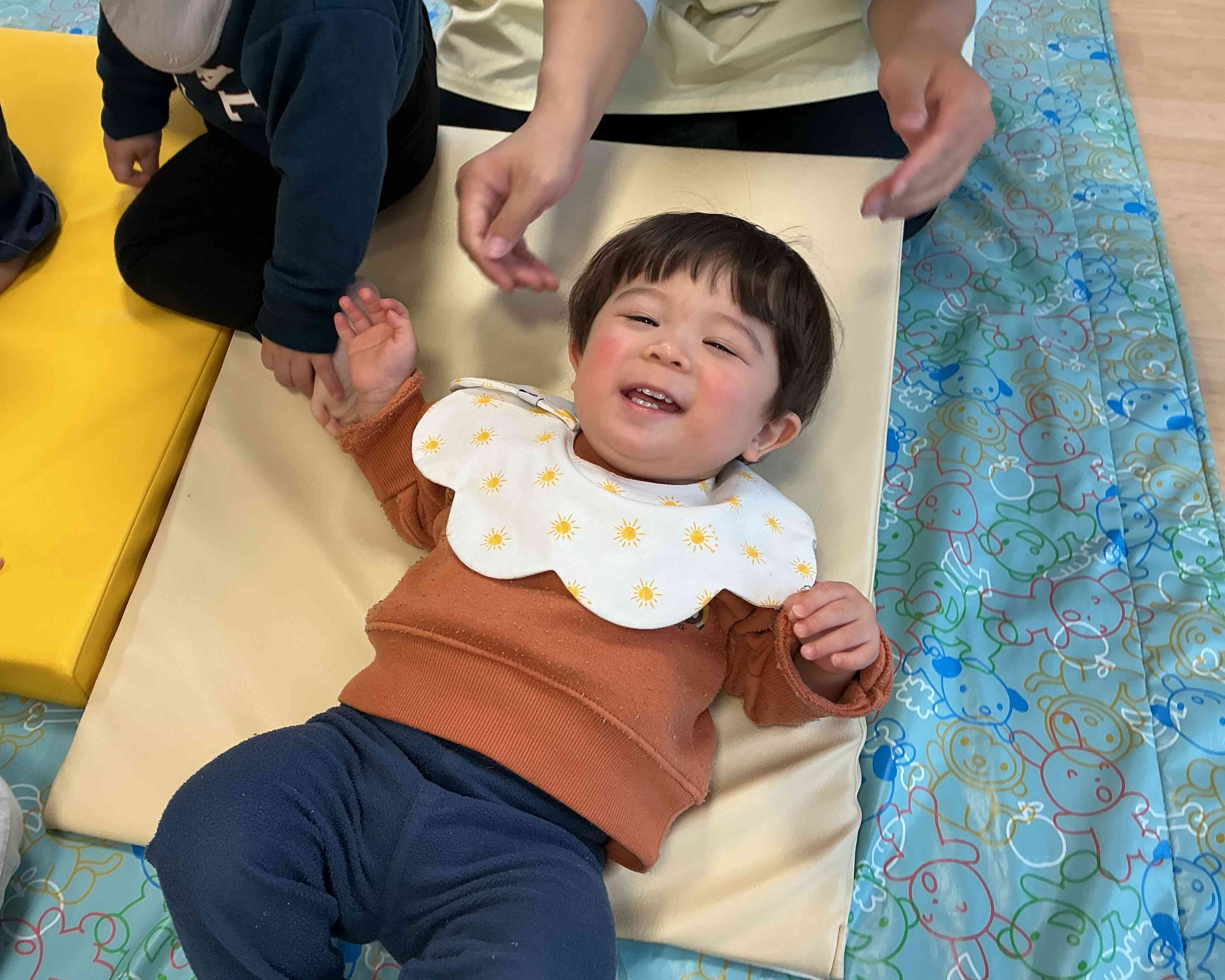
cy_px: 486
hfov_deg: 57.1
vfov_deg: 47.1
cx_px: 568
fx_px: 1124
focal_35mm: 31
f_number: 1.8
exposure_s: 1/120
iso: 50
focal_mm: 3
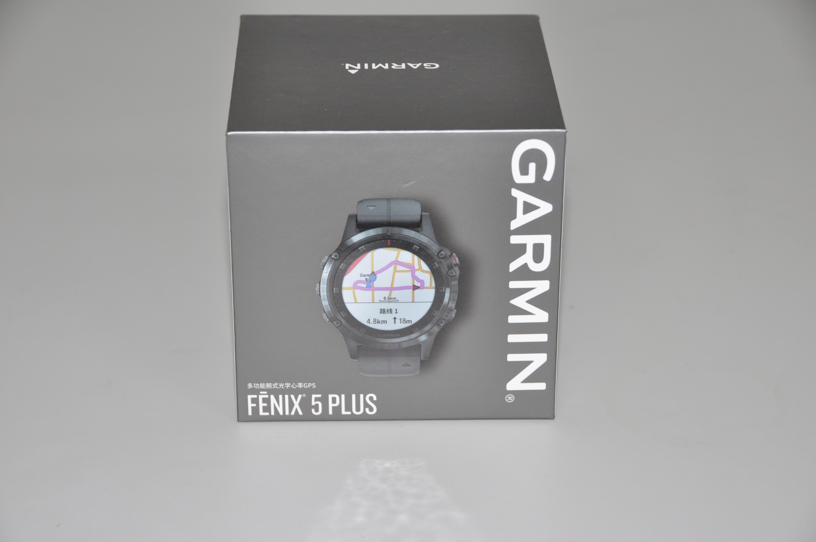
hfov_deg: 21.9
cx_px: 408
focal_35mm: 93
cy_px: 271
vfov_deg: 14.7
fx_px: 2105
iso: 500
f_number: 7.1
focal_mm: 62
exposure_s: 1/30
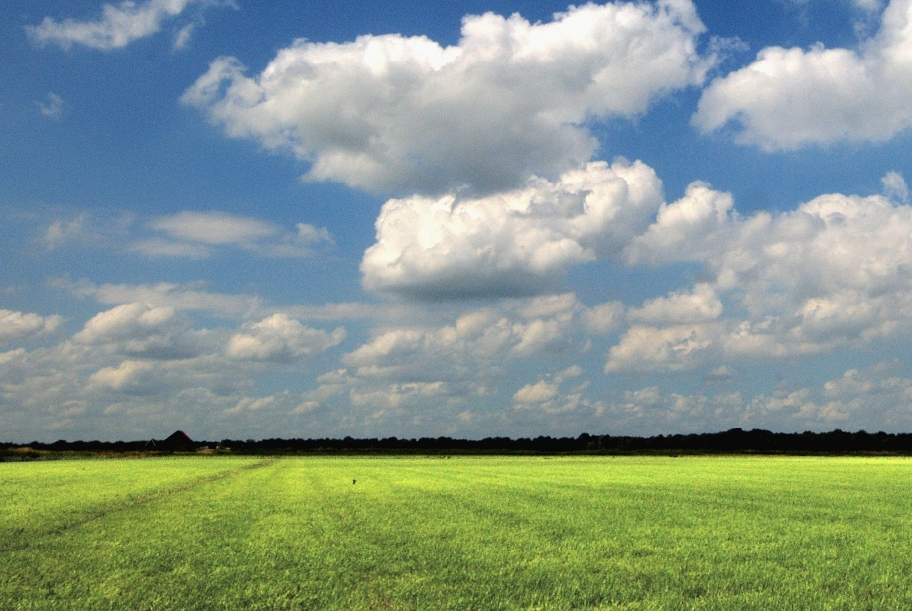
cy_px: 58
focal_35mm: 41
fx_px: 1047
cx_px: 737
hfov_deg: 44.6
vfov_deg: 31.0
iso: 200
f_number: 20
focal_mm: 11
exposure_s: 1/125
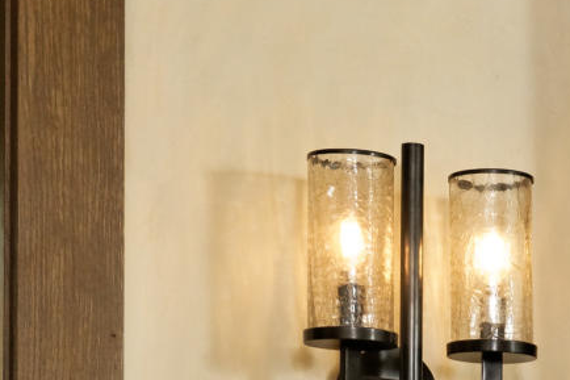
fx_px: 2627
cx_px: 940
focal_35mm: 166
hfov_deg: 11.7
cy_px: 813
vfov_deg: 7.8
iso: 320
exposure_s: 1.6
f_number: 10
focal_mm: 24
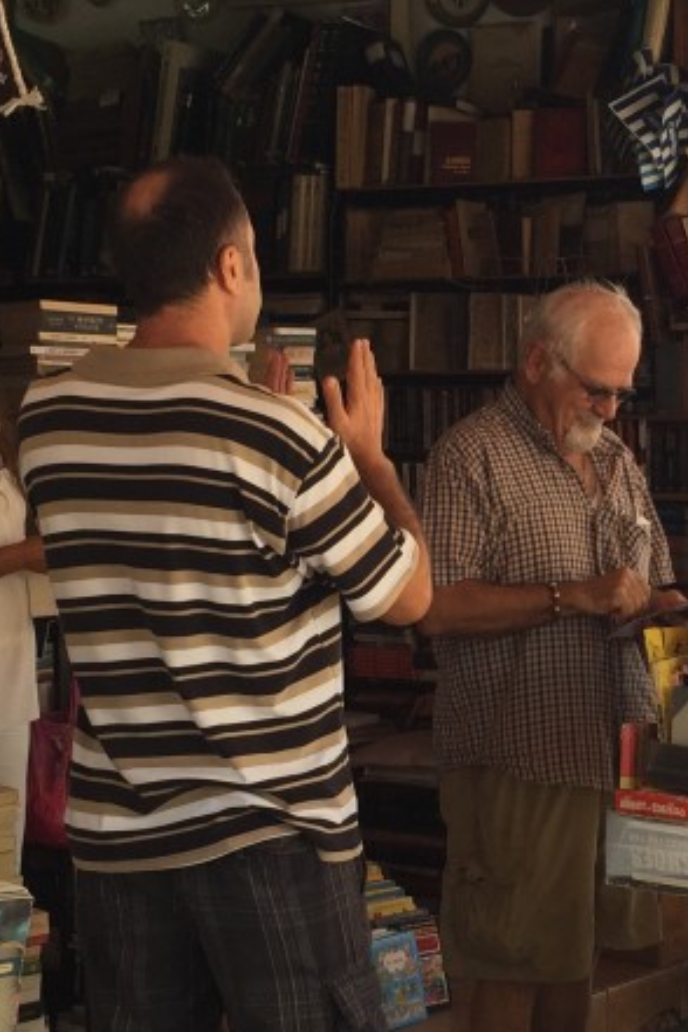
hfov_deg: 19.2
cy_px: 594
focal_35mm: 70
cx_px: 583
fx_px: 2007
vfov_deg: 28.8
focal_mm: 4.15
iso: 32
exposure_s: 1/338
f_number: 2.2
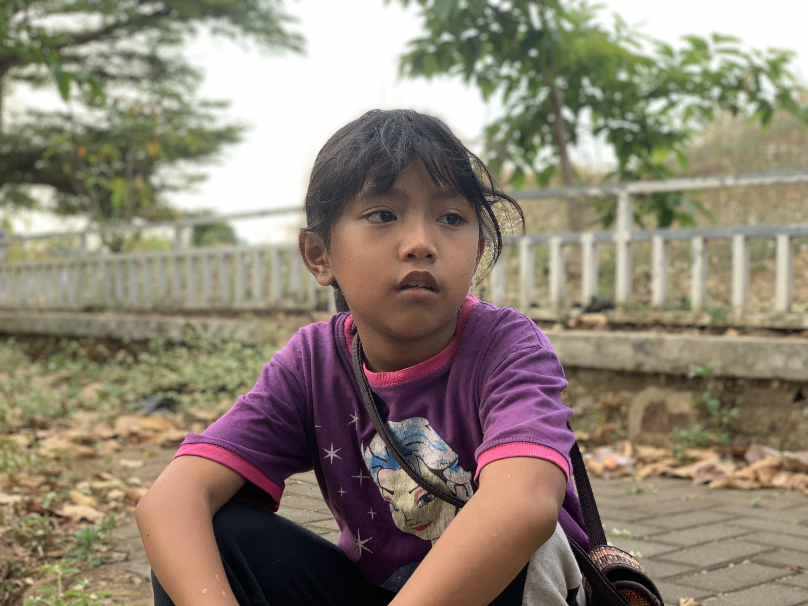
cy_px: 303
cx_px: 404
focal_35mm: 52
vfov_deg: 28.0
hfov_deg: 36.8
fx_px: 1214
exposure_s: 1/122
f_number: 2.4
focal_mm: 6
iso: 32
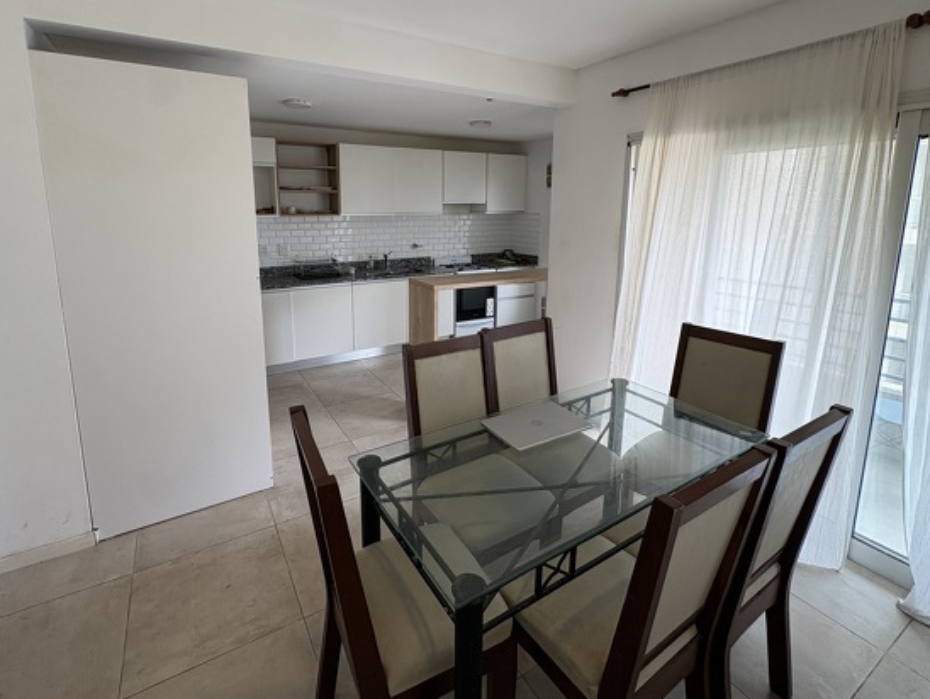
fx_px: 457
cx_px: 440
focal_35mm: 17
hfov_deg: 90.9
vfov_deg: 74.0
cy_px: 278
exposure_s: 1/99
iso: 125
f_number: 2.2
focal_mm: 2.22
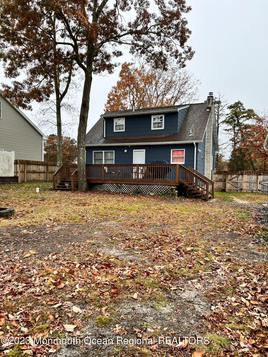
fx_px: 268
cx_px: 134
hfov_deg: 53.1
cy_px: 178
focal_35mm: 26
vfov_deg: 67.3
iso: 64
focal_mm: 5.7
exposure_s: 1/121
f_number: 1.5
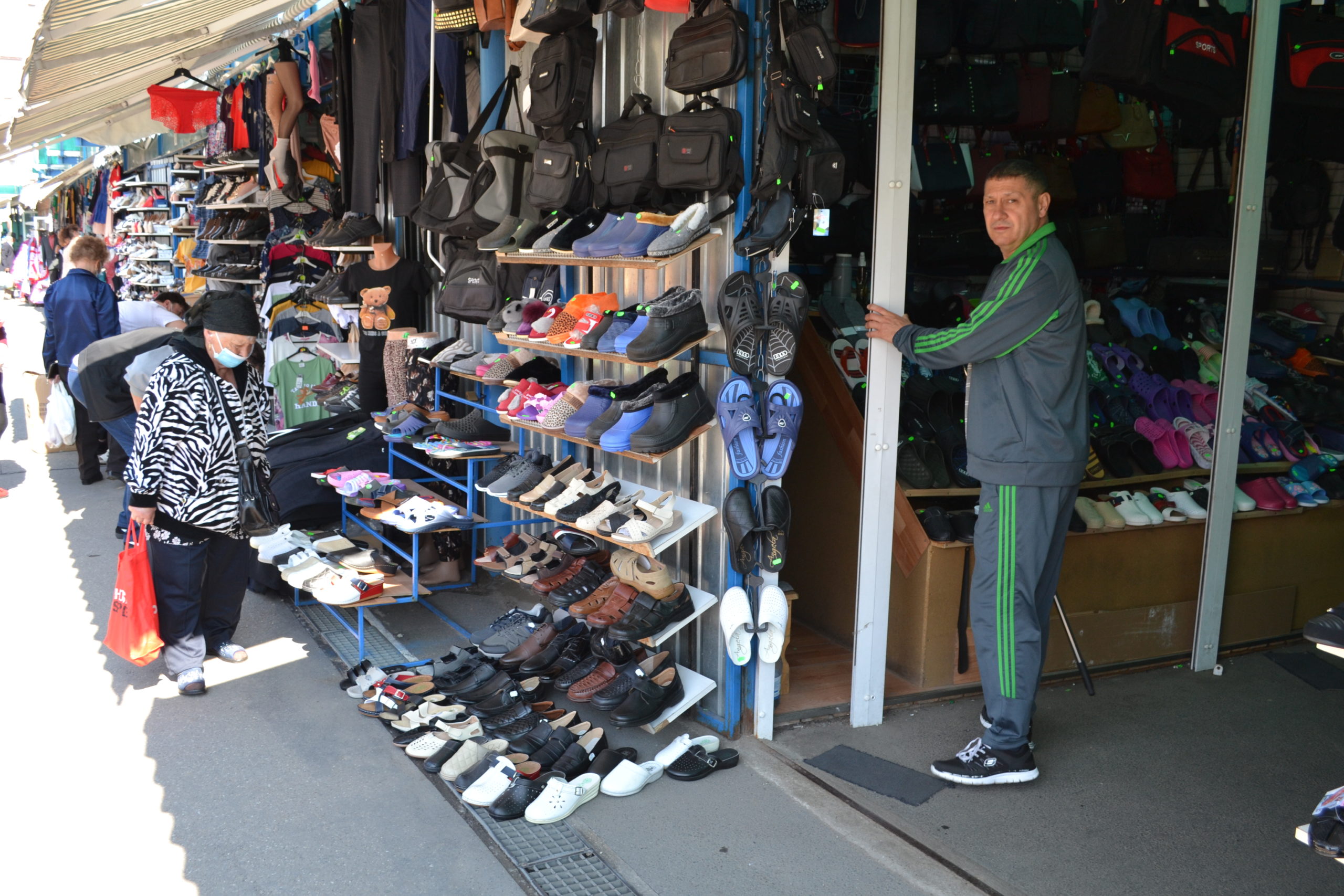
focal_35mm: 33
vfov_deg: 40.0
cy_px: 448
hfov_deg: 57.2
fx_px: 1232
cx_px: 672
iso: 280
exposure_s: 1/125
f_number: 5.6
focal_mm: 22
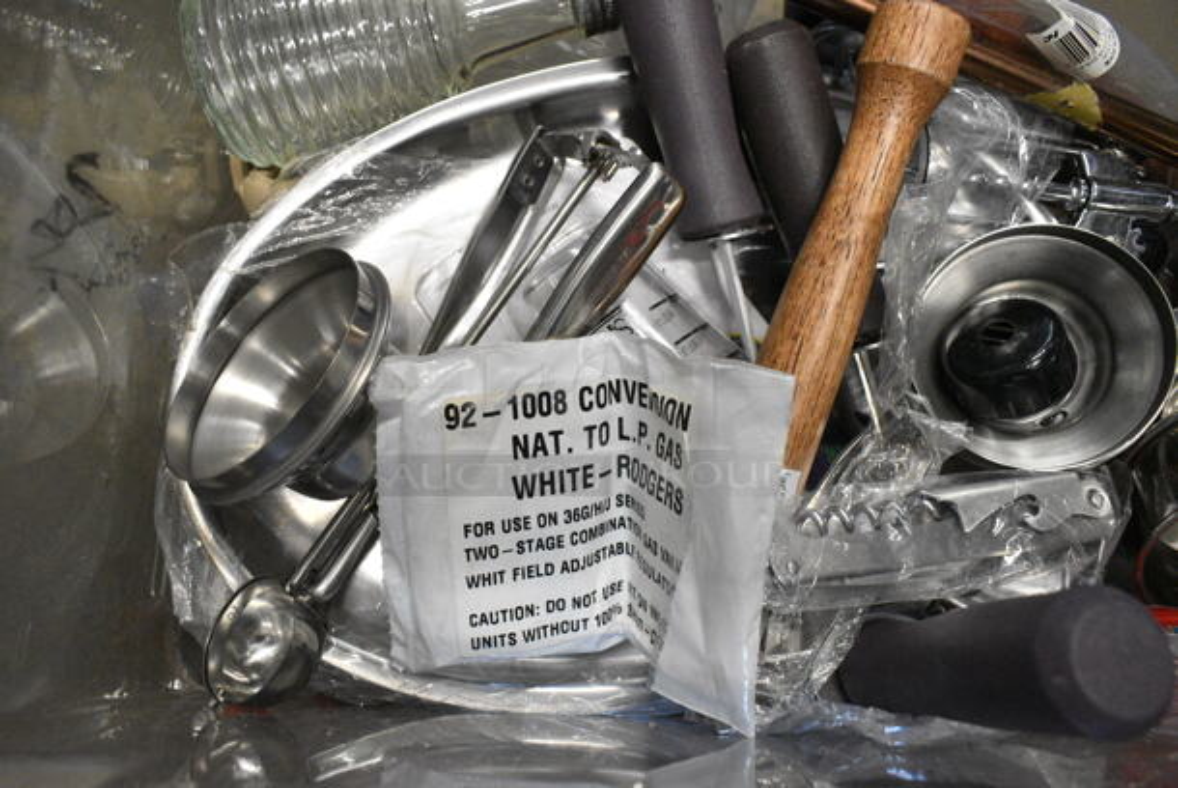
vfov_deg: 48.0
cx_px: 589
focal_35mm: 27
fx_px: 884
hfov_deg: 67.3
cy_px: 394
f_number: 5.6
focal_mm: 18
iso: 6400
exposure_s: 1/125
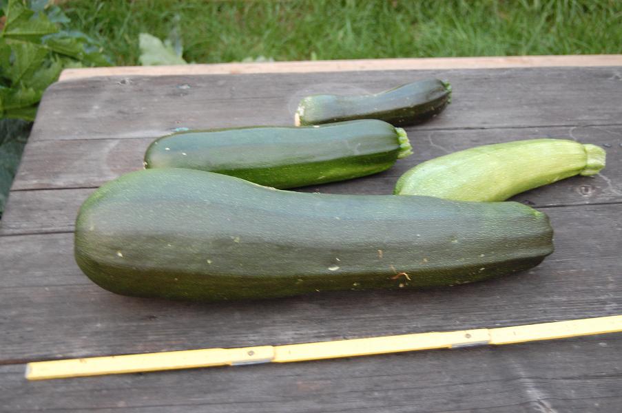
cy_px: 206
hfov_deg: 41.2
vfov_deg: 28.0
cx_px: 311
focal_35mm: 48
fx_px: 828
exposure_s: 1/25
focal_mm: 32
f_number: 4.5
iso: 800
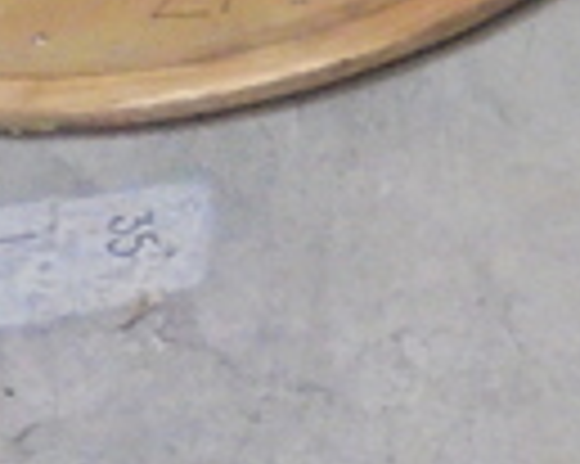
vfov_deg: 10.1
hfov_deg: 10.7
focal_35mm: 152
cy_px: 266
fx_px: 2607
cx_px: 1410
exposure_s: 1/15
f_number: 3.5
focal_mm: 4.6
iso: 800
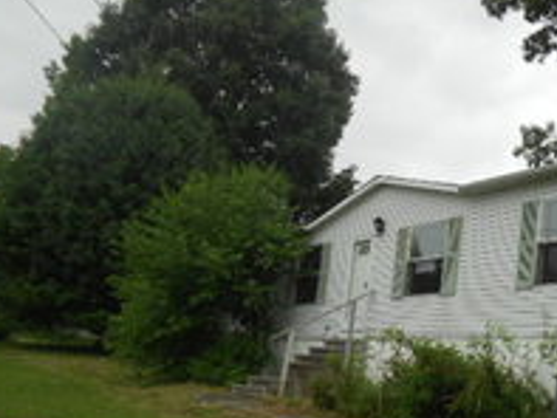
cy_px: 302
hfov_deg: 36.2
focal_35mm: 51
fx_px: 821
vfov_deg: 28.3
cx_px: 450
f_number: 3.4
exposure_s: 1/100
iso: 80
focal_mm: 5.1
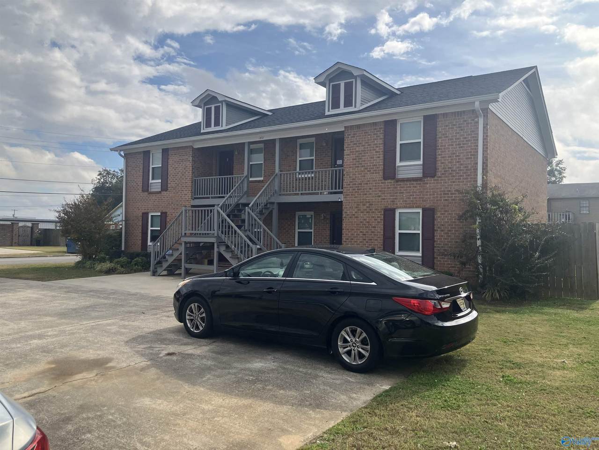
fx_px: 485
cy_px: 225
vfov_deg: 49.7
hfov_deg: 63.4
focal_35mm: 28
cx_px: 300
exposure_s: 1/2558
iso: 32
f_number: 1.8
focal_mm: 3.99
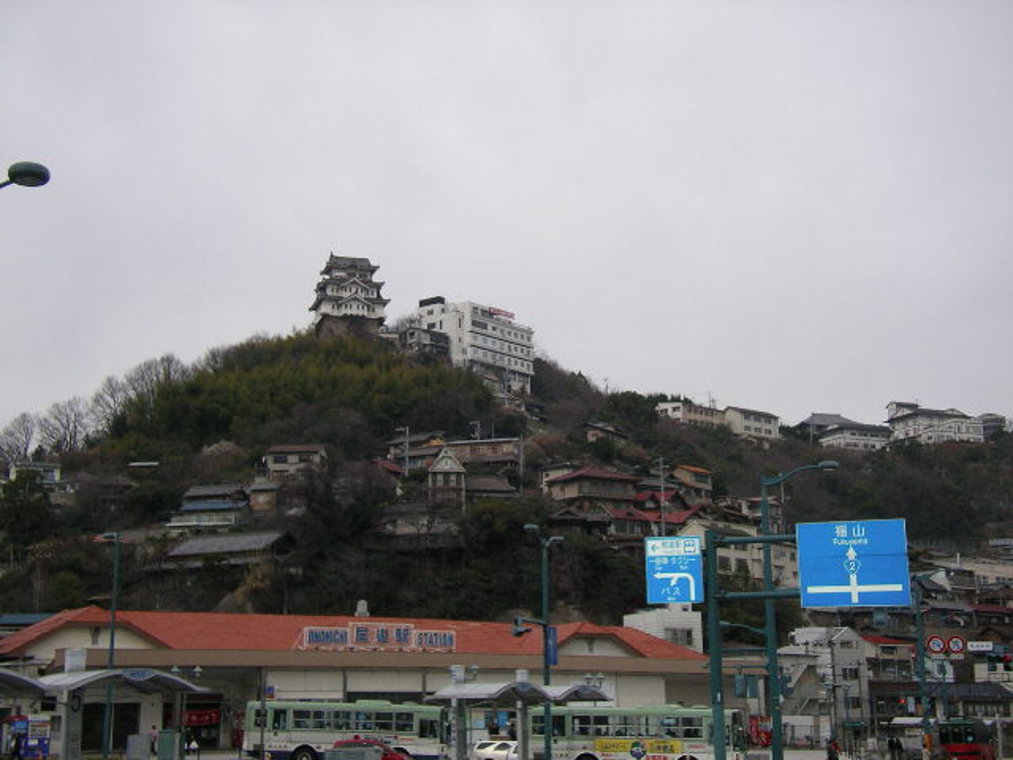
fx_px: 1668
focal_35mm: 57
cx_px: 506
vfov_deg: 25.7
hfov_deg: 33.8
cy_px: 380
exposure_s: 1/800
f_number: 7.9
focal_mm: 8.9
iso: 64
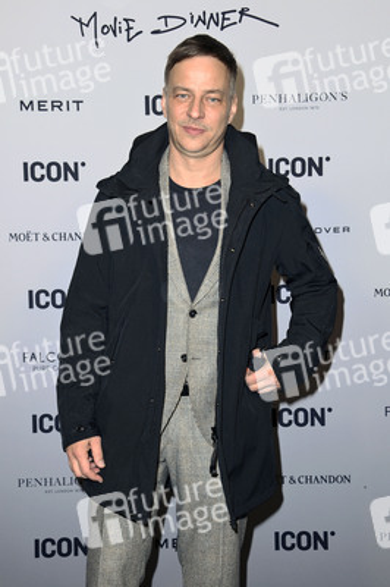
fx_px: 912
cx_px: 195
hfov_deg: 24.2
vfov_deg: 35.7
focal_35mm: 56
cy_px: 294
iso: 1600
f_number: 5.6
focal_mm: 56
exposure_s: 1/250
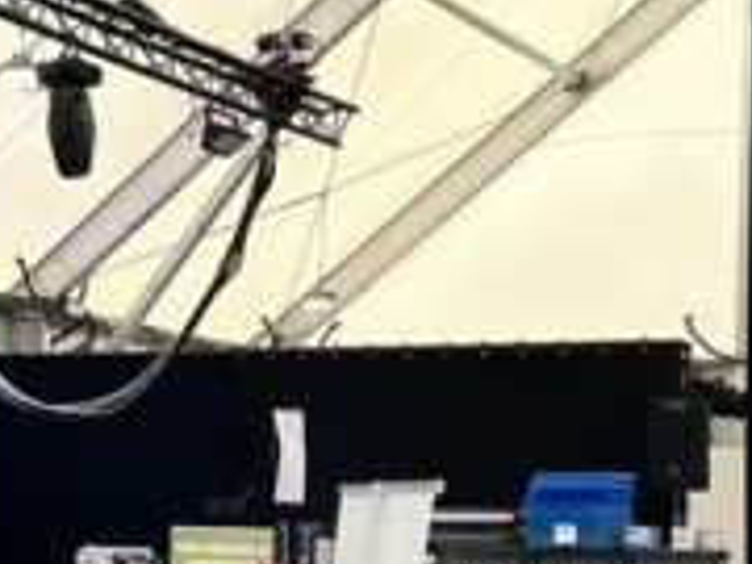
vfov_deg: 14.4
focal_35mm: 102
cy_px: 495
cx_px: -119
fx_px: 2216
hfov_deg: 18.4
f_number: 1.5
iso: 80
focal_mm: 5.7
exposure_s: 1/100
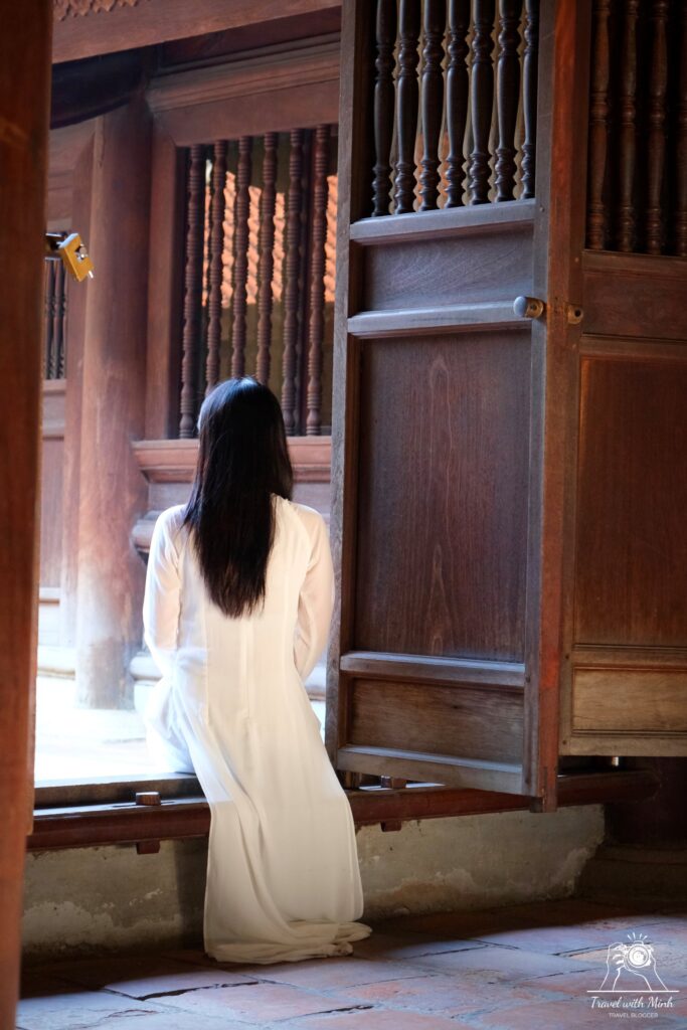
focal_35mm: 79
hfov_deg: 17.3
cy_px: 515
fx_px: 2260
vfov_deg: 25.7
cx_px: 344
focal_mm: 52.4
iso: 2500
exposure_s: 1/100
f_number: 4
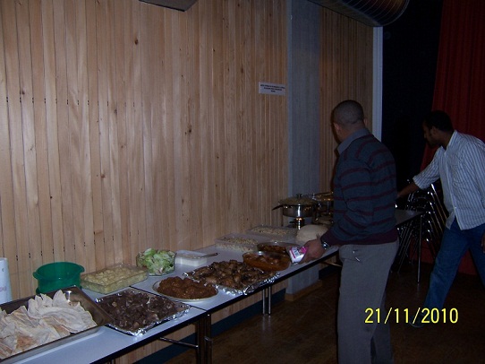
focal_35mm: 33
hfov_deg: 55.4
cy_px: 182
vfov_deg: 42.9
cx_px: 242
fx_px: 462
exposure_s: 1/60
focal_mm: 5.5
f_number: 2.8
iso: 80
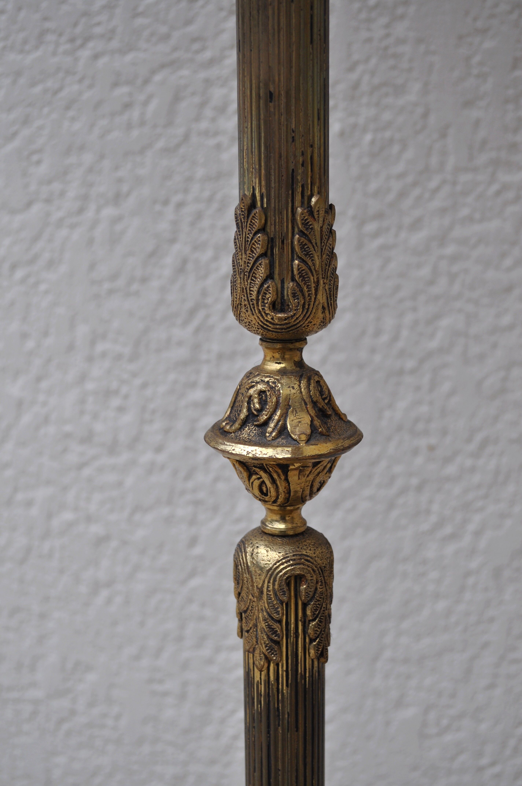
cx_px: 261
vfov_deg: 38.9
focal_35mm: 51
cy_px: 393
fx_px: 1112
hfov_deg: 26.4
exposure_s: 1/125
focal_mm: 34
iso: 280
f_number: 5.6
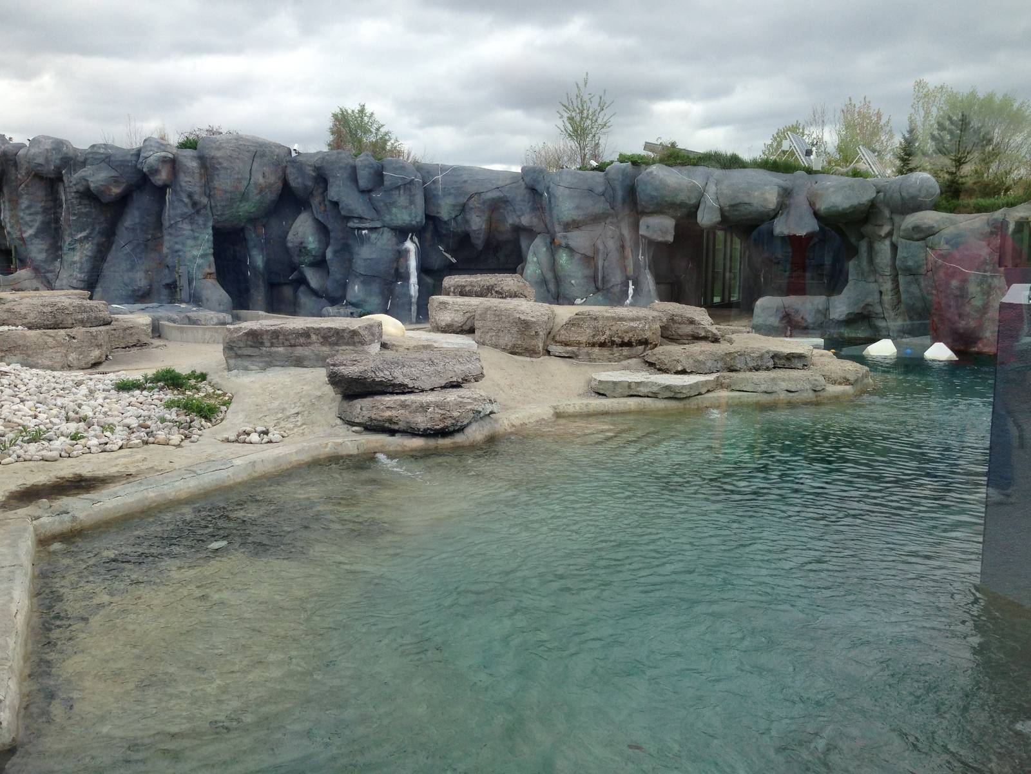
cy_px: 387
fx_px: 983
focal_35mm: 33
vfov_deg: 42.9
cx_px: 516
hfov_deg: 55.4
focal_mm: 4.13
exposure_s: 1/536
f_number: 2.4
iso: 50
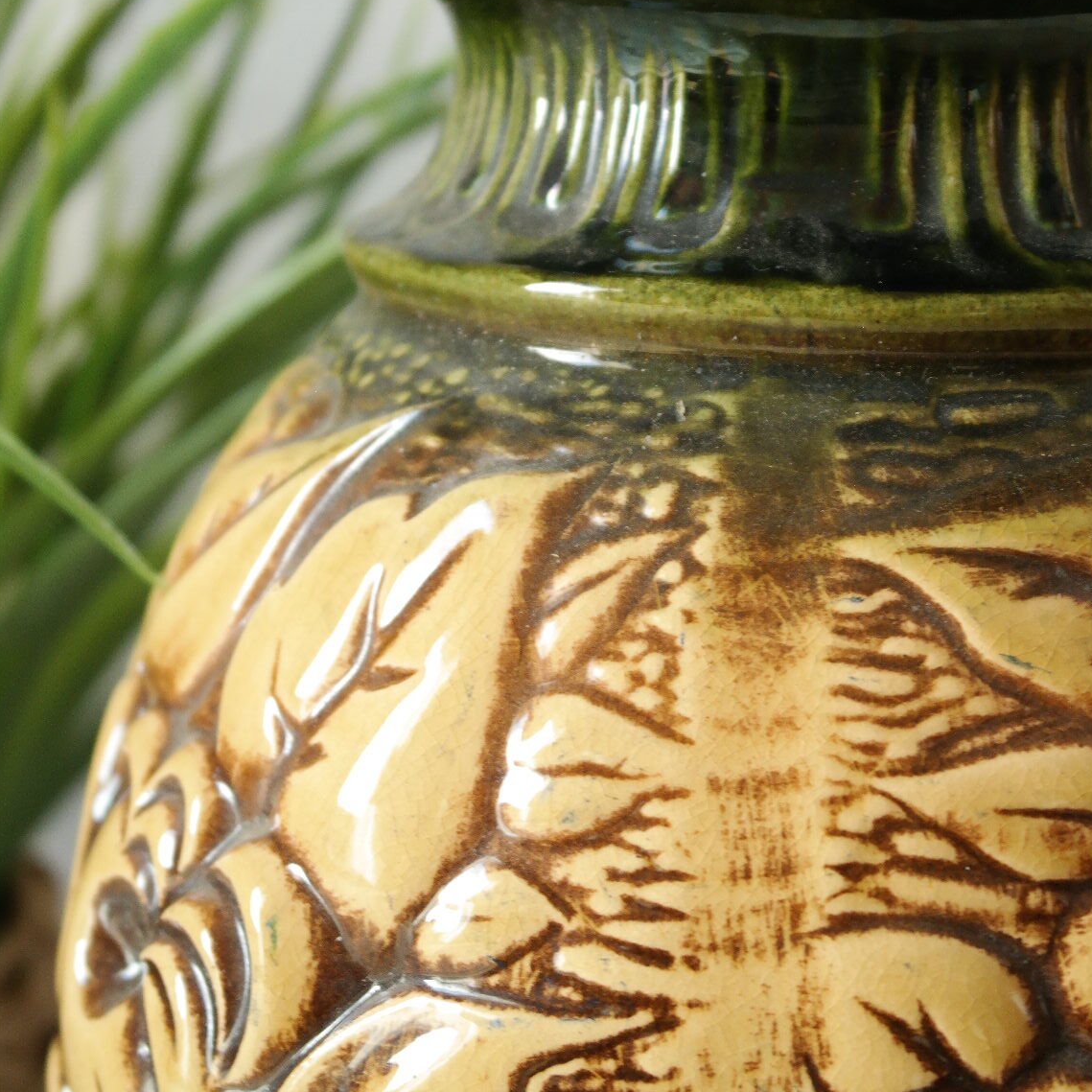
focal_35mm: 89
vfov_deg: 19.4
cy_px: 356
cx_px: 549
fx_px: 3176
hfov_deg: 19.5
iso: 800
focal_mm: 45
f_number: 5.6
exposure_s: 1/30
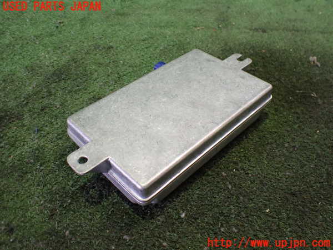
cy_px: 125
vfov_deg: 46.8
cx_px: 166
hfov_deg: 60.0
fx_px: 289
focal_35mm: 30
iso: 800
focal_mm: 5.4
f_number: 2.3
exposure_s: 1/80
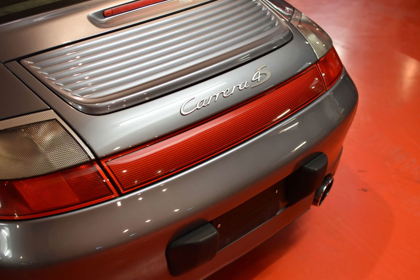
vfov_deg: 25.8
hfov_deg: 37.8
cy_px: 140
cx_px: 210
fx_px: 613
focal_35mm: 52
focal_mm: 35
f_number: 3.2
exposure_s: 1/60
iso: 800
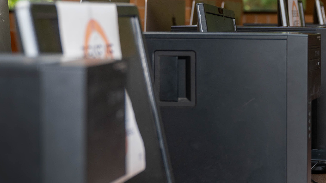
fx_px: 1279
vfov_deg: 8.2
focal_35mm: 148
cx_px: 378
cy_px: 121
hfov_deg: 14.1
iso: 320
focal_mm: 51
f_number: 4
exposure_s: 1/250
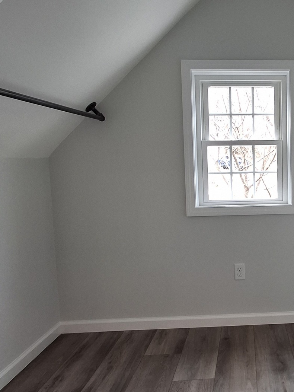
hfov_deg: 37.5
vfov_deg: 52.6
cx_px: 275
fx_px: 396
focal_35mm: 35
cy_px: 196
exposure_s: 1/40
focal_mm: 1.64
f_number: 2.2
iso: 50
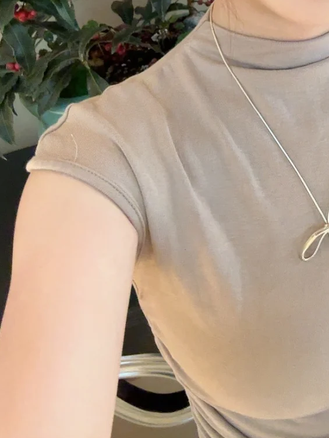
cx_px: 296
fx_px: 557
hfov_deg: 31.4
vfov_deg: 39.1
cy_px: 25
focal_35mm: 44
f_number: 1.9
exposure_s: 1/33
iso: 320
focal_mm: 2.69
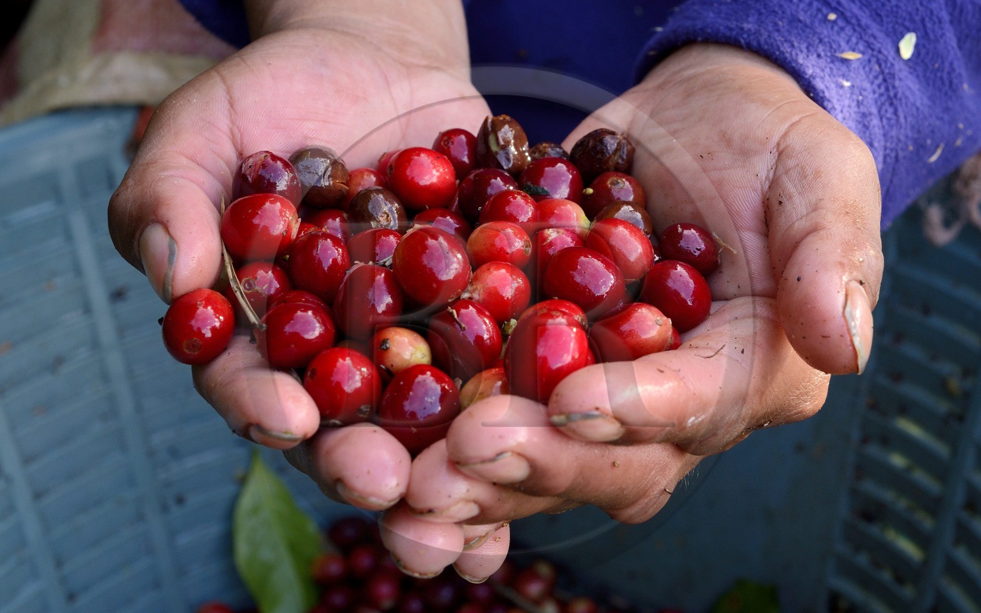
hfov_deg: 35.7
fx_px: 1524
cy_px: 326
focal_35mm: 57
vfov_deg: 22.7
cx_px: 495
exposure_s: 1/60
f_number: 10
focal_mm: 55
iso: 800
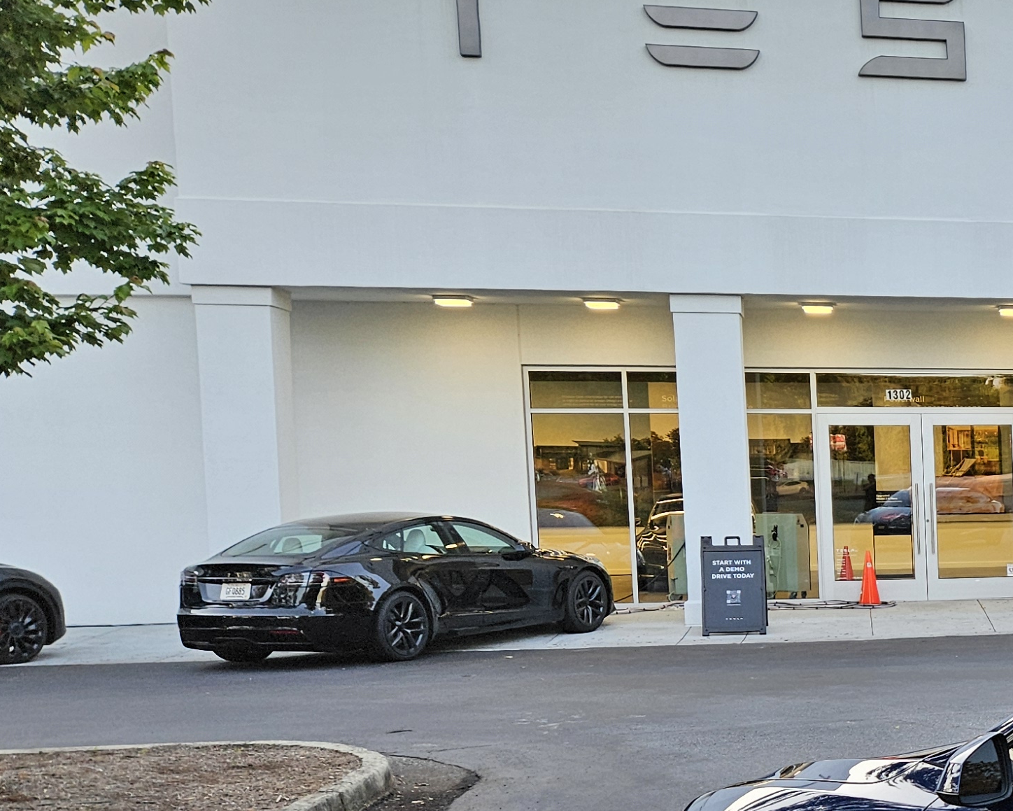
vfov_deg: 24.1
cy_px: 684
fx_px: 1859
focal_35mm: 62
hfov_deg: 25.5
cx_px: 1370
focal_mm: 5.4
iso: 64
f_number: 1.8
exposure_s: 1/207
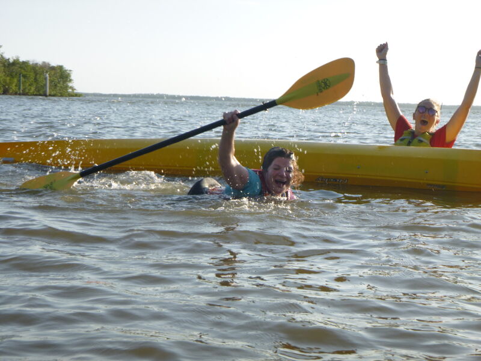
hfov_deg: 25.0
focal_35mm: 78
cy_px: 180
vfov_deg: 18.9
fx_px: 1084
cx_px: 240
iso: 100
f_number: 5.6
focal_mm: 14
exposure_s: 1/200
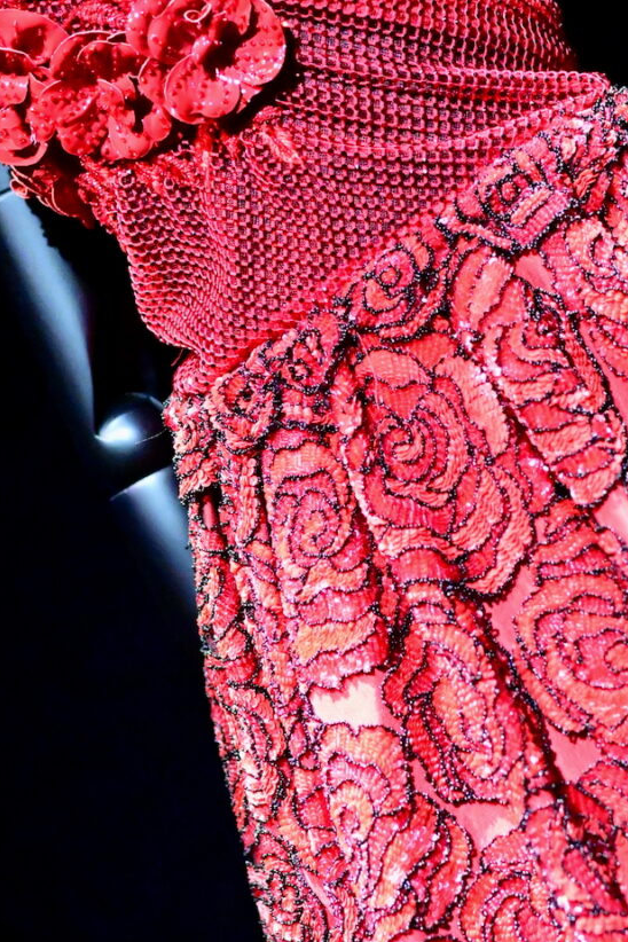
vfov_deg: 18.7
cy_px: 578
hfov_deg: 12.6
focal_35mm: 109
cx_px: 406
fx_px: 2852
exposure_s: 1/100
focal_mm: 35
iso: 7200
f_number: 2.2
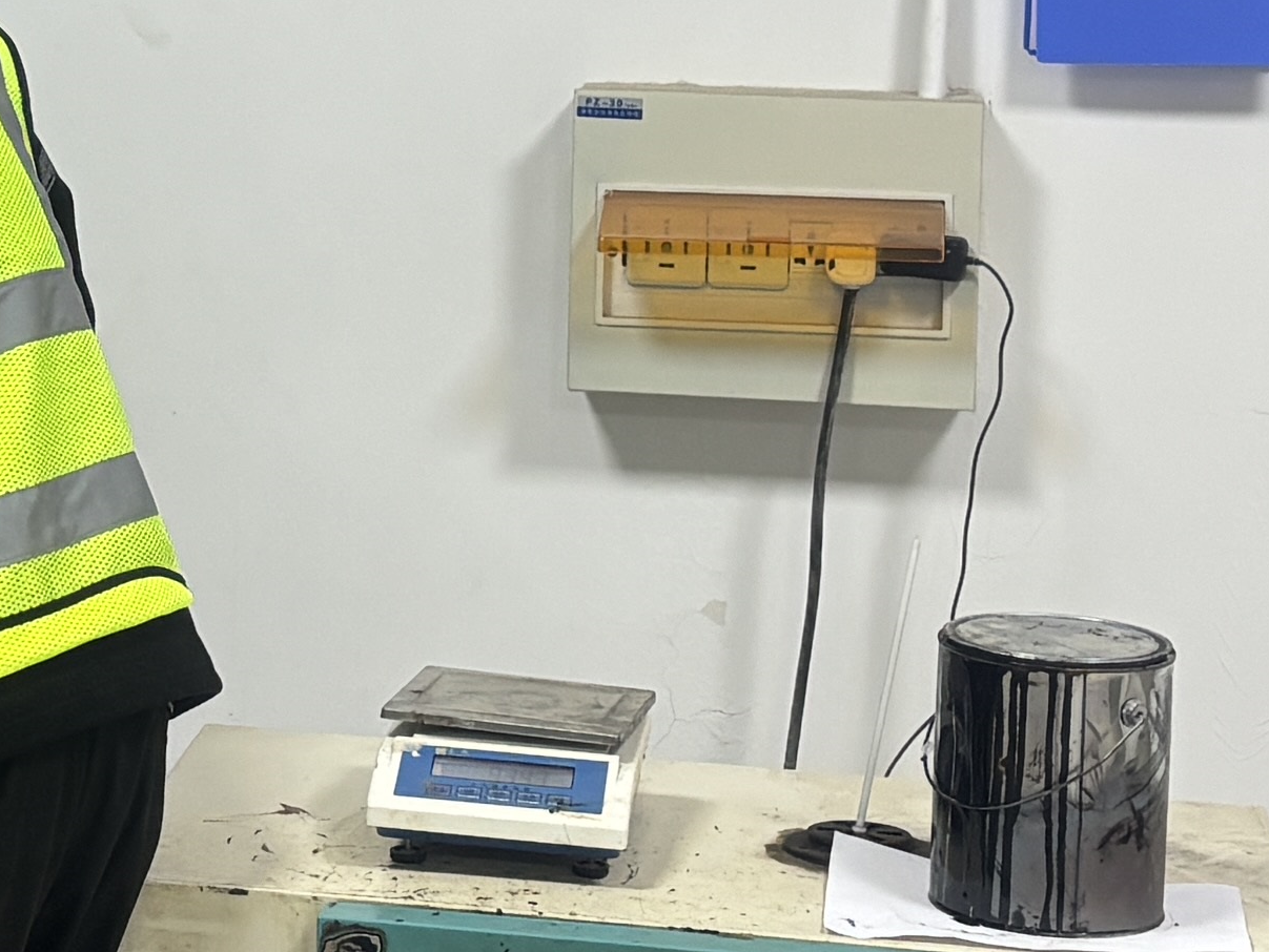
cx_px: -62
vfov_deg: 11.9
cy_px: 42
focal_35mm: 123
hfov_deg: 15.7
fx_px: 4510
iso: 125
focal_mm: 5.96
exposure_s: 1/100
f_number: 1.6
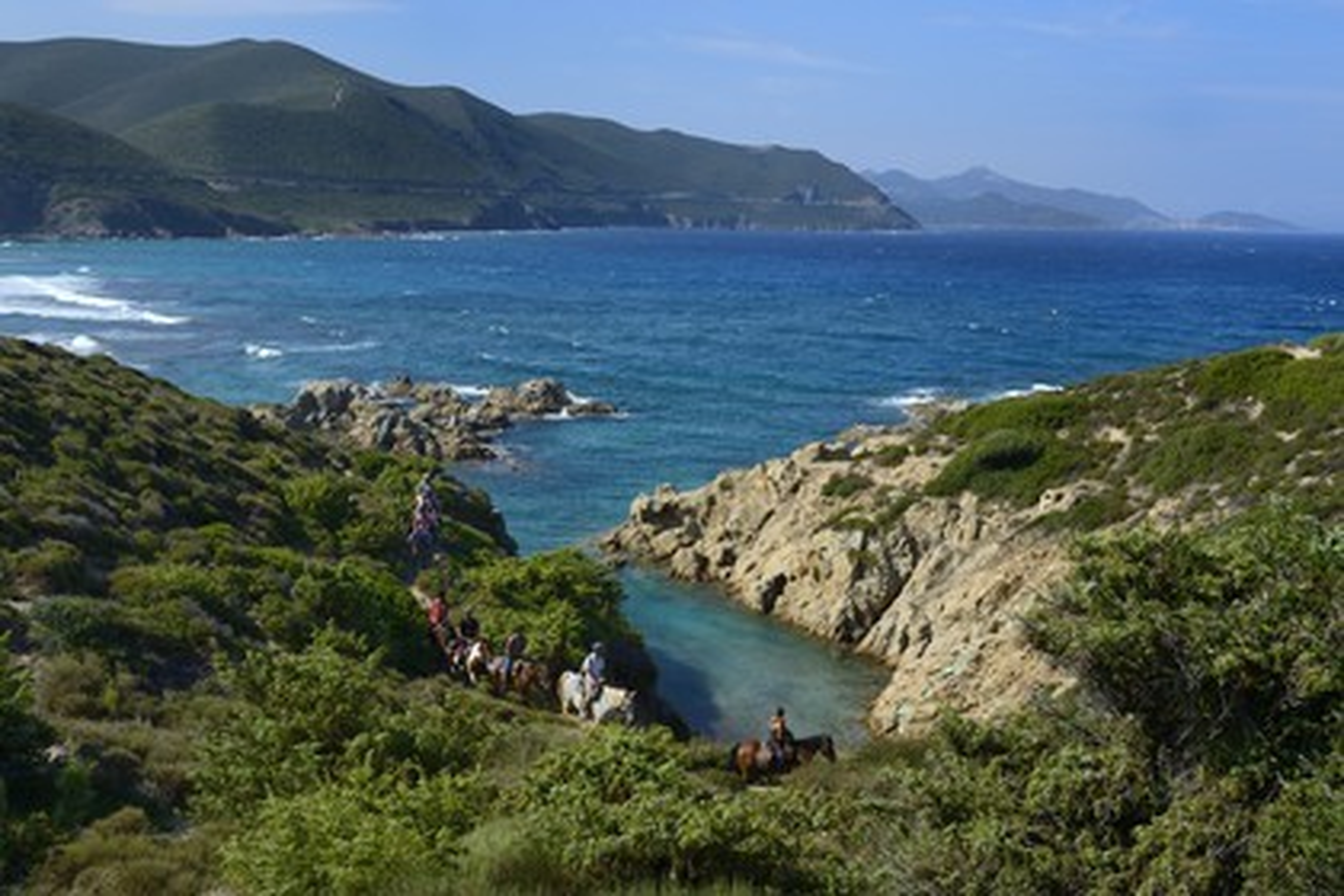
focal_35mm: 35
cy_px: 448
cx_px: 672
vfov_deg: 37.9
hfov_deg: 54.4
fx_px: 1307
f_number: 9
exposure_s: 1/640
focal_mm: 35
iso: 400
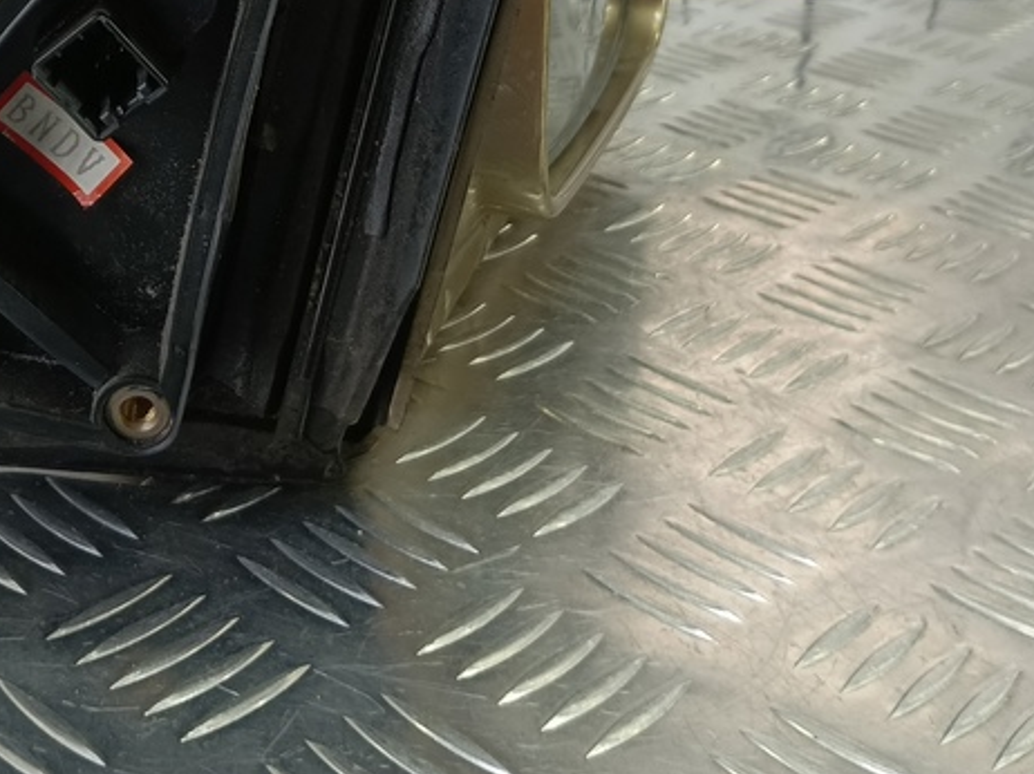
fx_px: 1523
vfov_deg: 26.3
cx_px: 217
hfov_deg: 36.3
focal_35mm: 51
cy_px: -78
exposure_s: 1/50
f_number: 1.6
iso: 136
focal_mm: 4.11
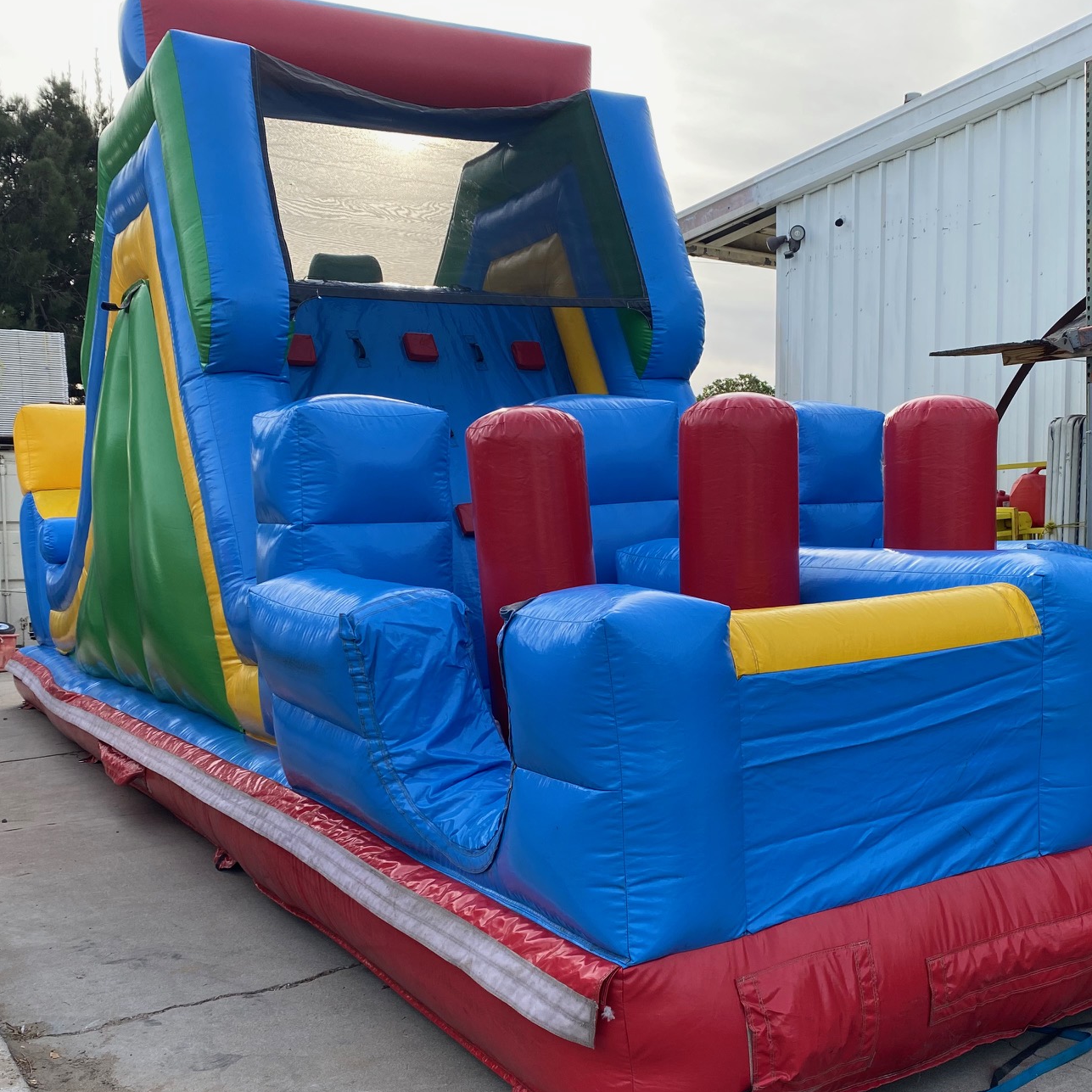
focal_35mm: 36
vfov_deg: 46.0
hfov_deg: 45.8
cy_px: 603
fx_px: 1285
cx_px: 650
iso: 32
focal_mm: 4.25
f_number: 1.8
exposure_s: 1/852
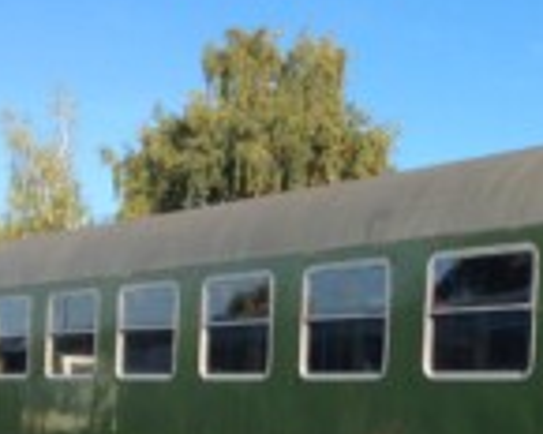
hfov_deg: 21.2
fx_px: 1430
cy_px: 441
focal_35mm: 89
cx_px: 438
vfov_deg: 16.9
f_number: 2.4
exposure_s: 1/752
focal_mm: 3.3
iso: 32
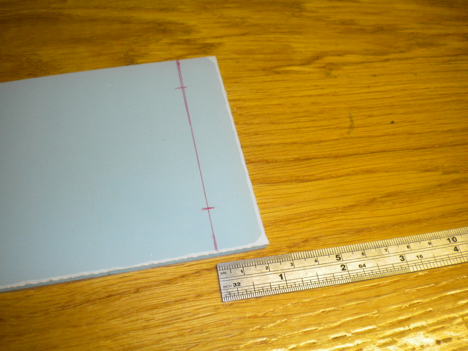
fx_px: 473
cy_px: 176
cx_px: 234
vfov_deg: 40.7
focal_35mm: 35
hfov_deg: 52.6
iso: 271
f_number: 4.6
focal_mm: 6.3
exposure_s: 1/31
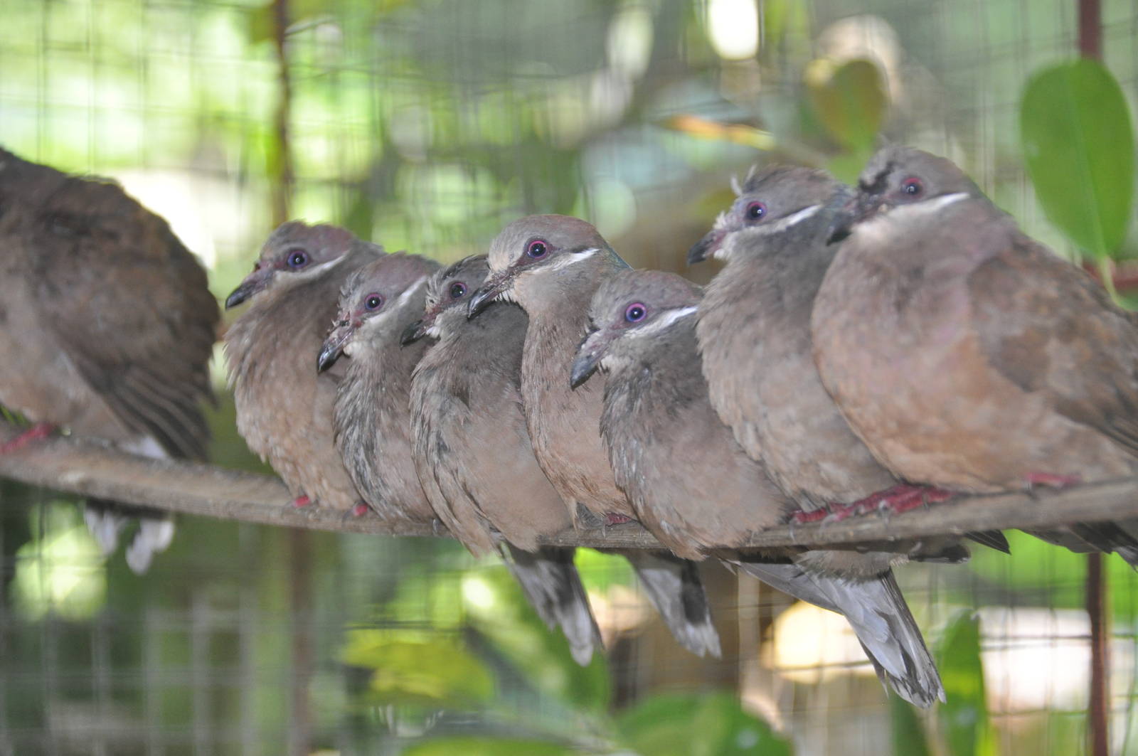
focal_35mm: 202
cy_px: 378
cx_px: 569
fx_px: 6394
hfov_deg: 10.2
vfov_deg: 6.8
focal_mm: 135
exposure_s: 1/125
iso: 800
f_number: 5.6
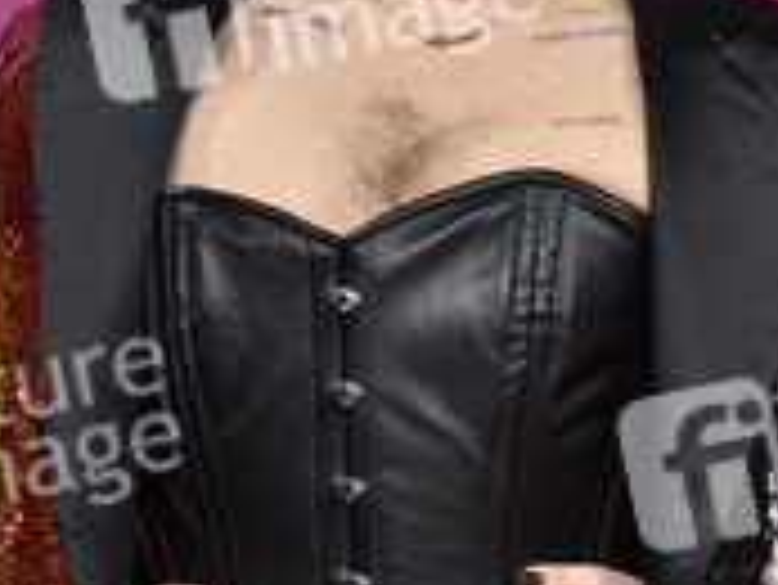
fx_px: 8007
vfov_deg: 4.2
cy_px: 220
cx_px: 441
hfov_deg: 5.6
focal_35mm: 356
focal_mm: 160
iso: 2000
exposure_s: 1/200
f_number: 5.6
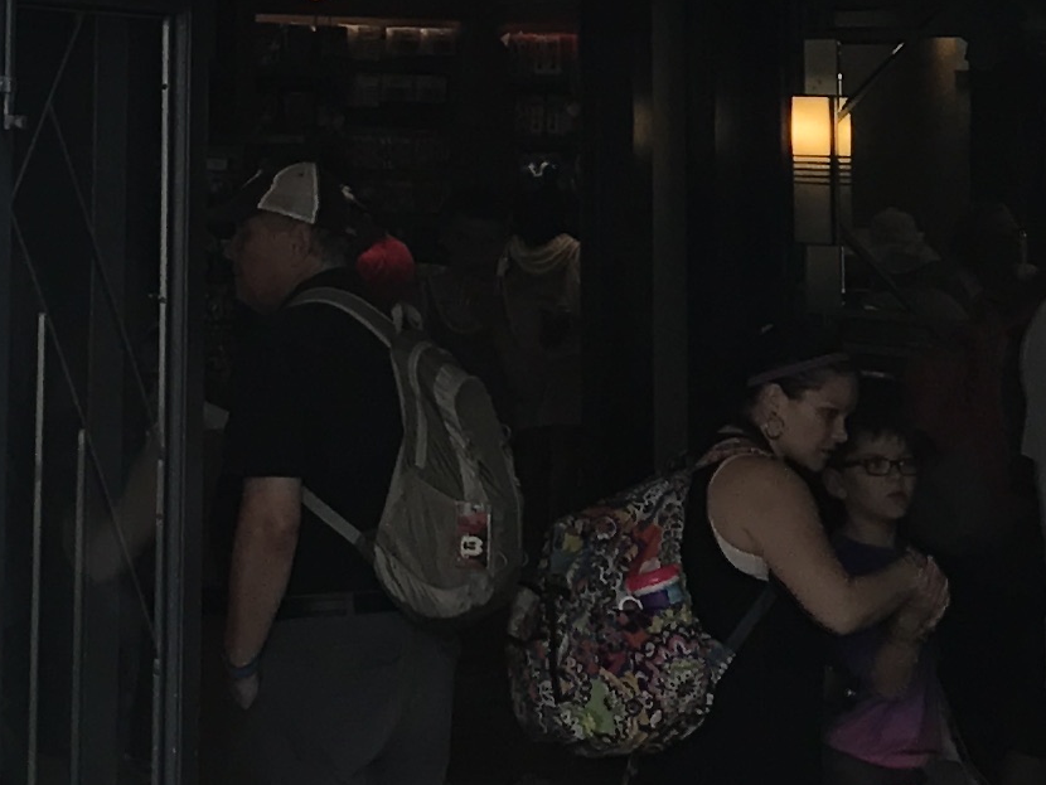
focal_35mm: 136
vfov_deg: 10.3
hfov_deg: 14.3
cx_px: 9
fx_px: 4111
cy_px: -602
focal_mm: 3.99
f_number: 1.8
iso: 20
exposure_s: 1/1244
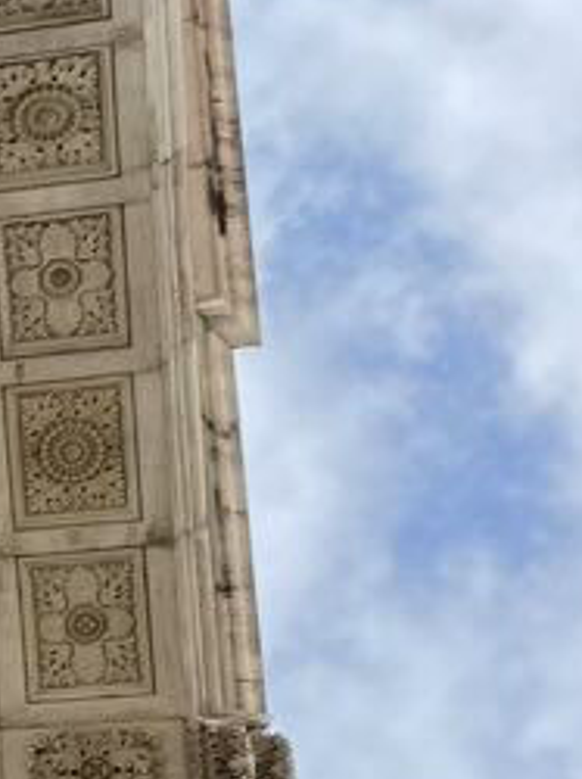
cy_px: 689
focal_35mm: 125
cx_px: -791
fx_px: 2807
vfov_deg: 15.6
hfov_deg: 10.3
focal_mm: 4.25
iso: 32
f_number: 1.8
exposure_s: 1/1522
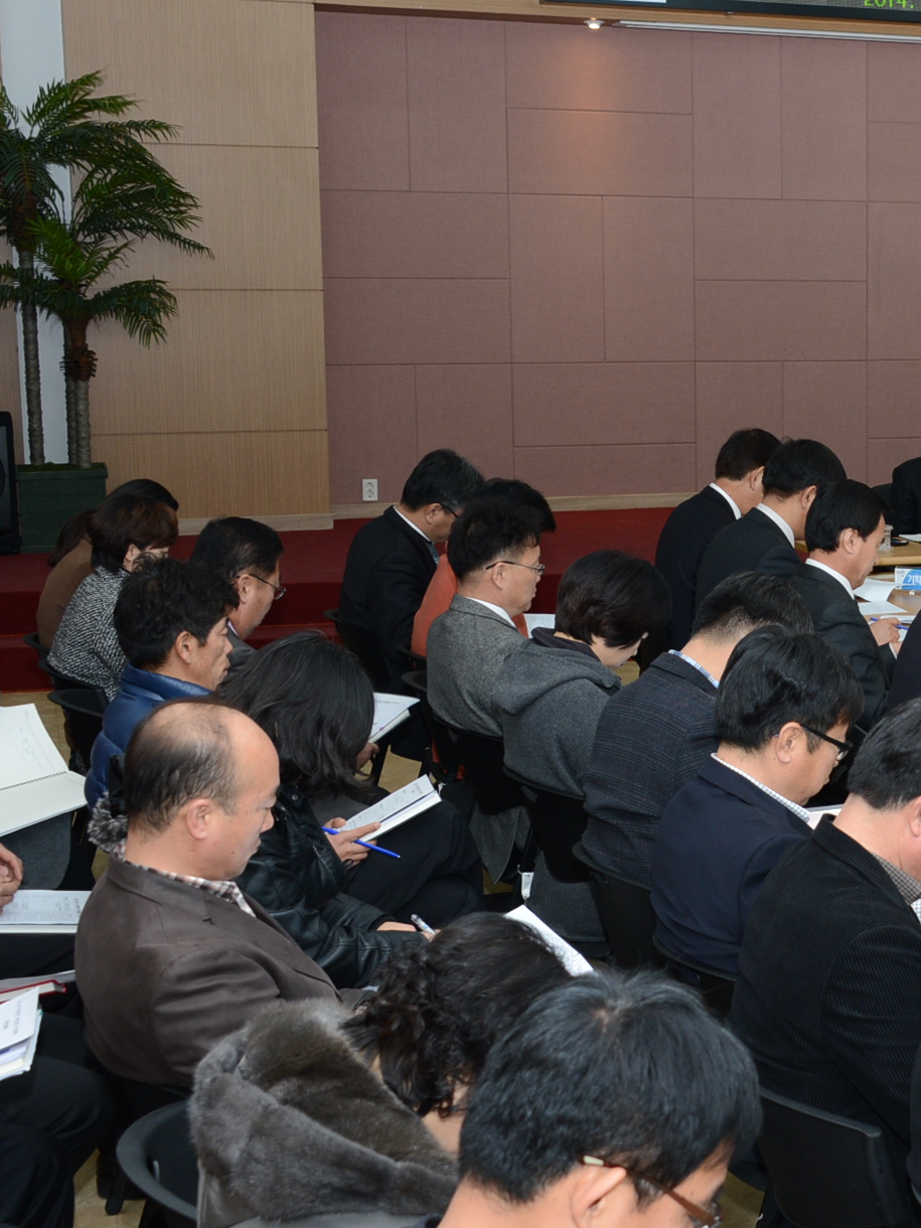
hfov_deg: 20.8
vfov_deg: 29.4
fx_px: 2341
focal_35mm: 66
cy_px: 602
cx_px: 1094
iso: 800
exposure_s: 1/60
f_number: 7.1
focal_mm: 34
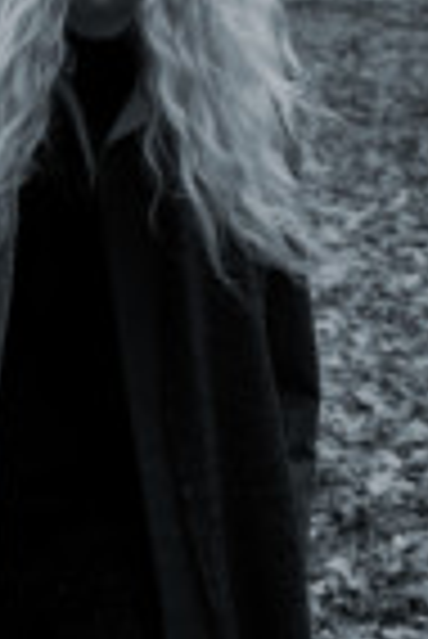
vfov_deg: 20.4
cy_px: 565
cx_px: -29
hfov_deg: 13.7
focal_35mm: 98
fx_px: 1743
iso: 400
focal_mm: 35
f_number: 5.6
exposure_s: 1/200
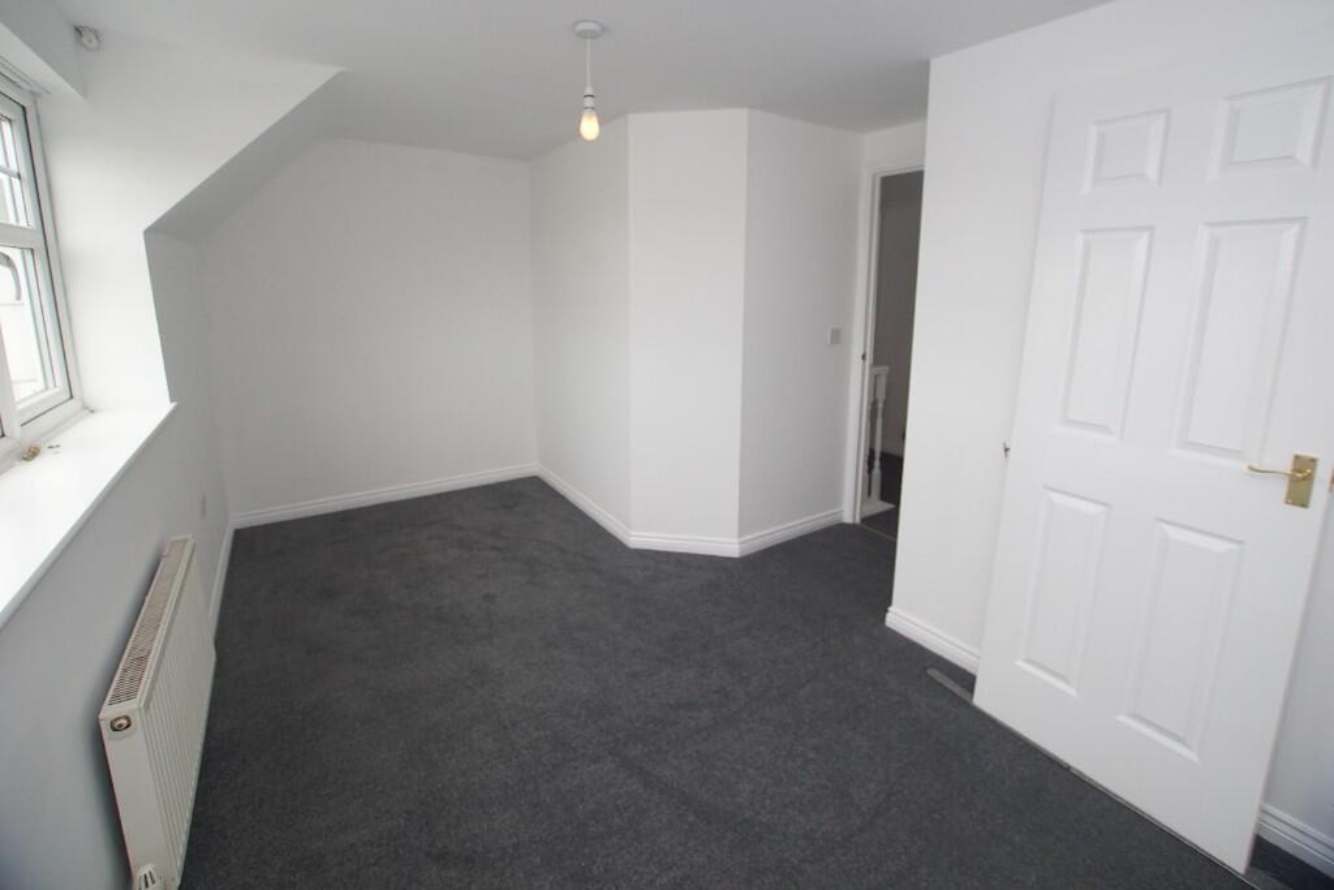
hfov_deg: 100.4
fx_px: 556
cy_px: 445
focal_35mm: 15
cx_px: 667
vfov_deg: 77.3
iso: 500
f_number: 4
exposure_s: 1/160
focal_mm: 10
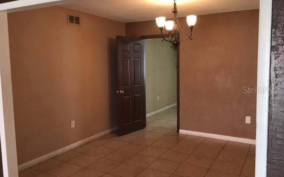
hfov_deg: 61.2
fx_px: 240
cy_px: 90
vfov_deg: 40.6
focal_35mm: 31
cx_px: 142
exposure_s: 1/15
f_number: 2.2
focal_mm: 4.15
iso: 50
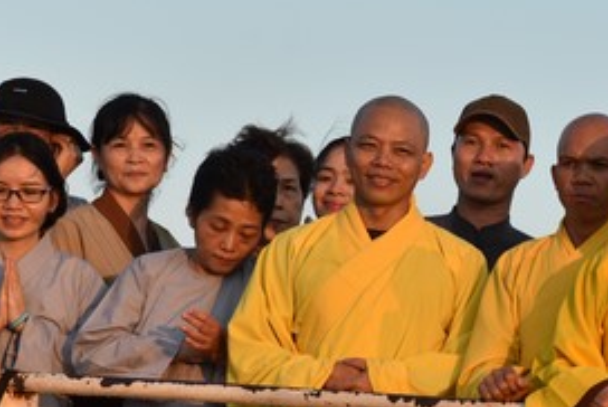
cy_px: 387
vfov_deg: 5.5
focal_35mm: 251
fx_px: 4244
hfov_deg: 8.2
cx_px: 572
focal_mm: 105
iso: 360
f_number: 5.6
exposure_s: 1/500
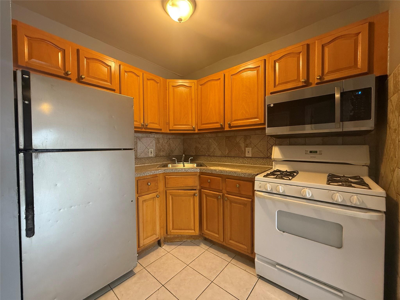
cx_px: 200
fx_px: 162
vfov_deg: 85.7
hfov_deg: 102.1
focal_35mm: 14
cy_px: 150
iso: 500
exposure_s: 1/60
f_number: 2.2
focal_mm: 2.22
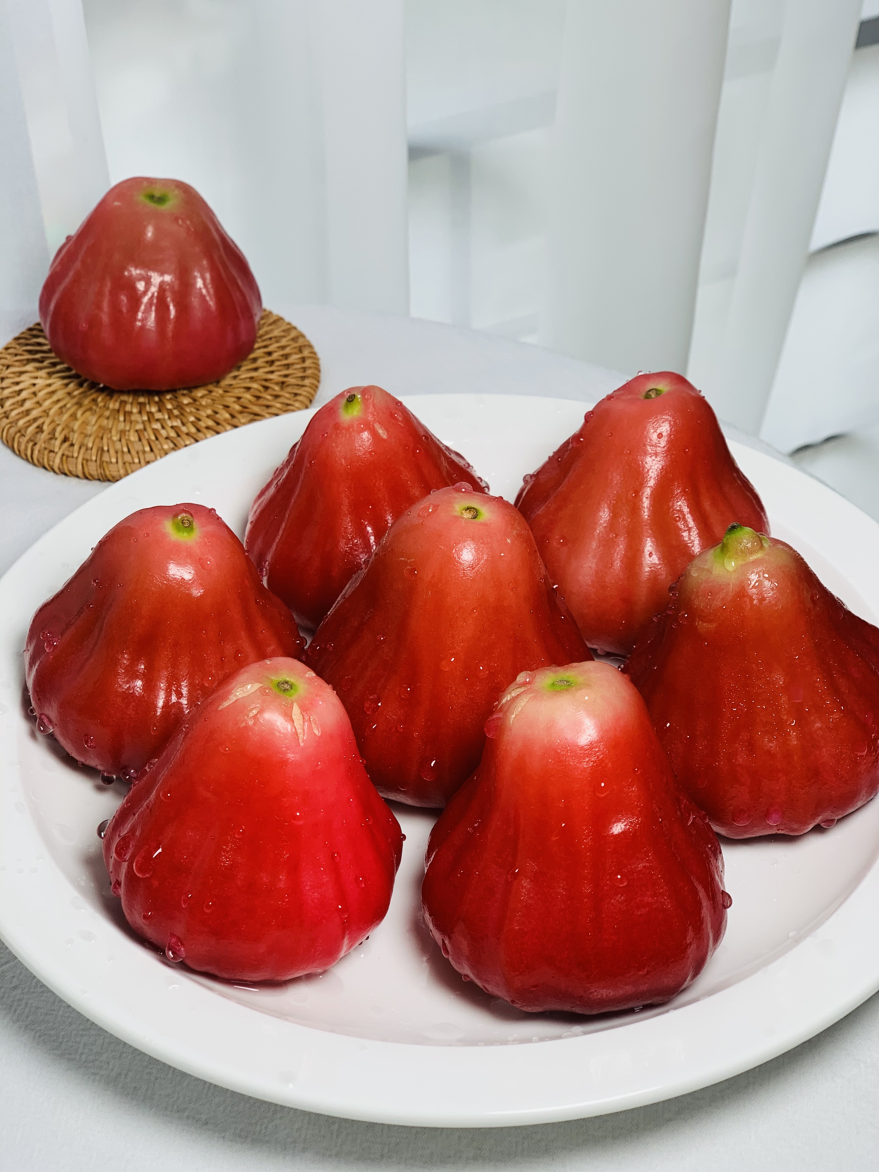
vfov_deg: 36.8
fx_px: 1761
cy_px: 586
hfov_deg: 28.0
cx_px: 440
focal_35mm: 52
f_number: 2.4
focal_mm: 6
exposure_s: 1/122
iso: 16
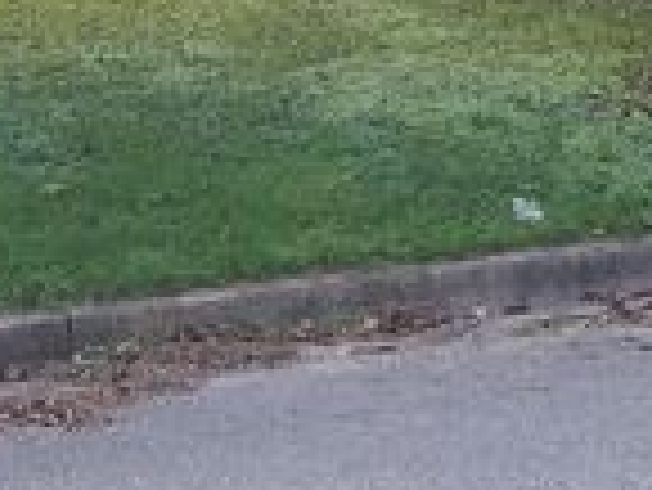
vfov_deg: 13.2
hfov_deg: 17.9
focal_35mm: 107
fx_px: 2017
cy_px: -191
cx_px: -18
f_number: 2.2
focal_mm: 3.3
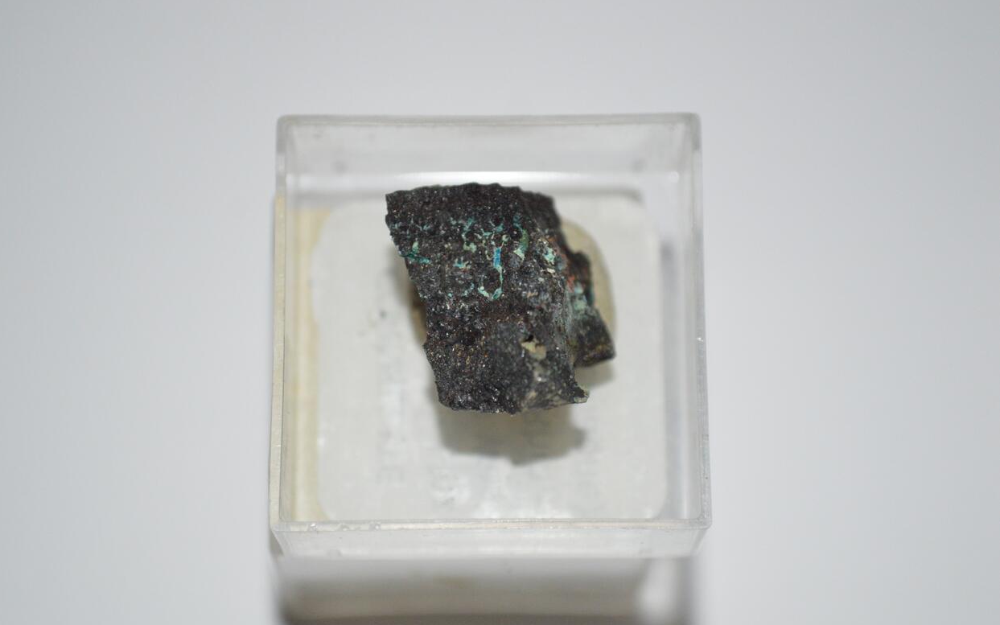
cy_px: 305
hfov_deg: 24.5
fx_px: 2303
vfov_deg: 15.5
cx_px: 498
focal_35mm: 85
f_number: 5.6
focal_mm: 55
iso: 1800
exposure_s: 1/60
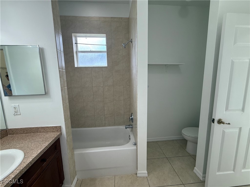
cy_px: 94
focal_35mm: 14
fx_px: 101
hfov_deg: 102.1
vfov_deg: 85.7
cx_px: 125
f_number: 2.2
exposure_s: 1/120
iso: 125
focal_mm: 2.22
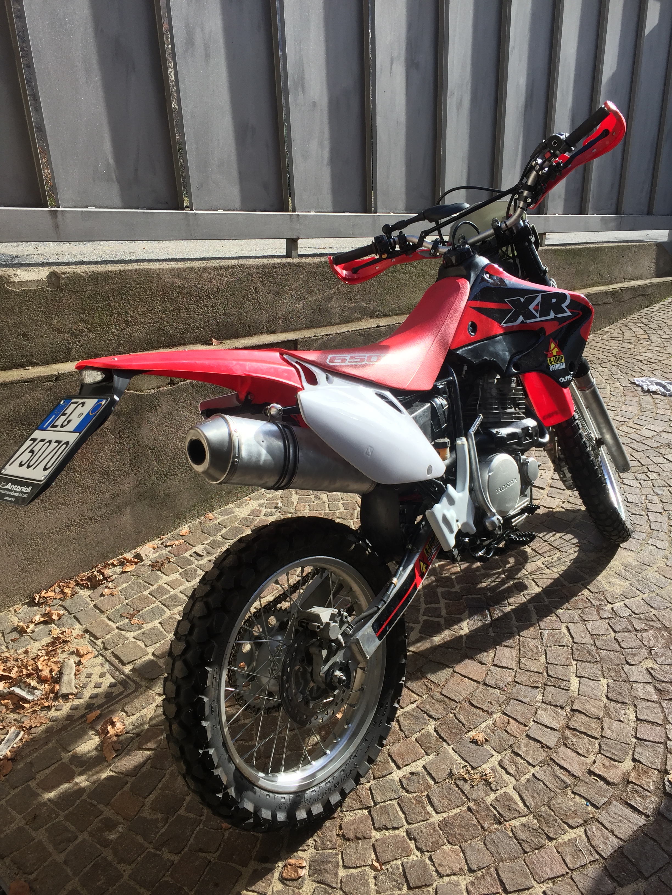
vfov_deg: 61.7
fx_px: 751
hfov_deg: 48.2
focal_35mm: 29
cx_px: 336
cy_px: 448
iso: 32
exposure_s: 1/638
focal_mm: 4.15
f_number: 2.2
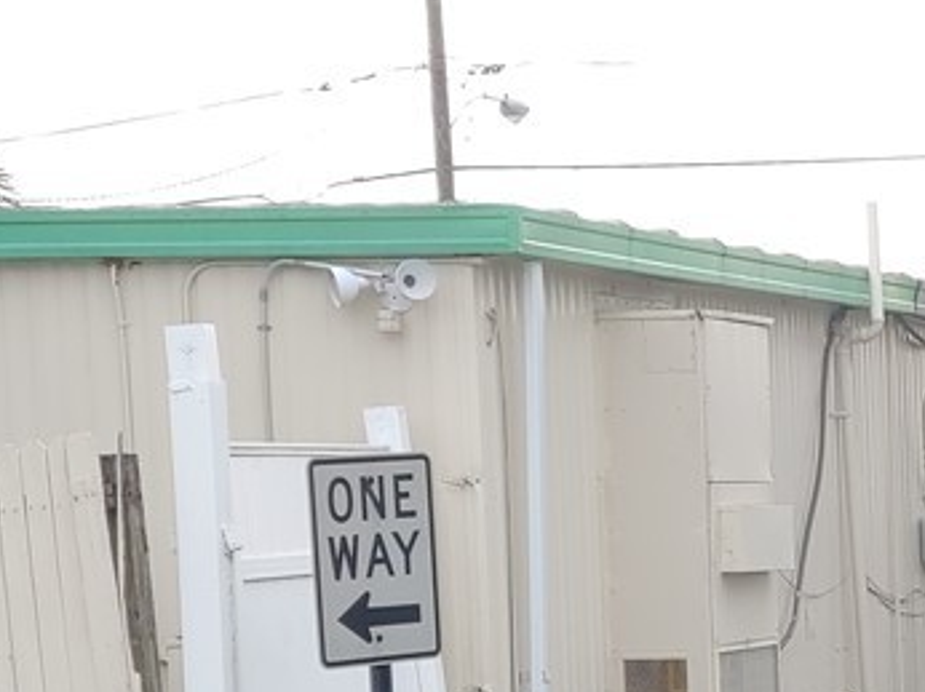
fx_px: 3952
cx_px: 968
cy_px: 641
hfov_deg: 13.1
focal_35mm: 148
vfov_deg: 10.0
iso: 50
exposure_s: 1/60
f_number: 2.4
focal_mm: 5.88
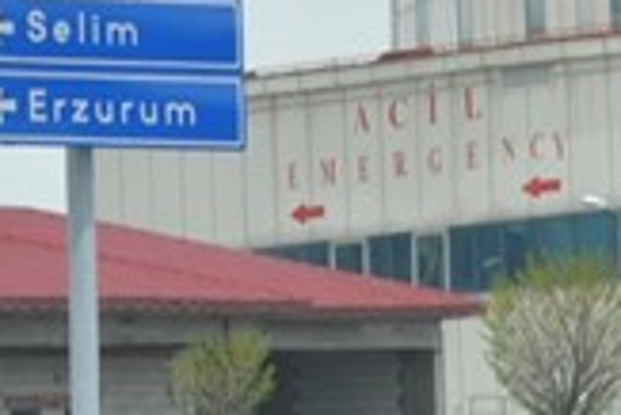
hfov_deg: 3.6
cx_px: 1101
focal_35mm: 575
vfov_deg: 2.4
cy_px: -392
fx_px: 9927
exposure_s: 1/800
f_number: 14
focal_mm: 92
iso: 1000
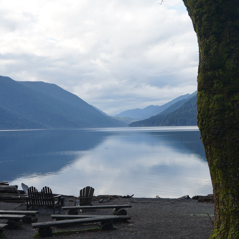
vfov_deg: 31.6
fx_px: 422
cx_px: 132
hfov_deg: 31.6
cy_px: 119
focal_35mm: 54
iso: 100
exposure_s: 1/100
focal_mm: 42
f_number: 7.1
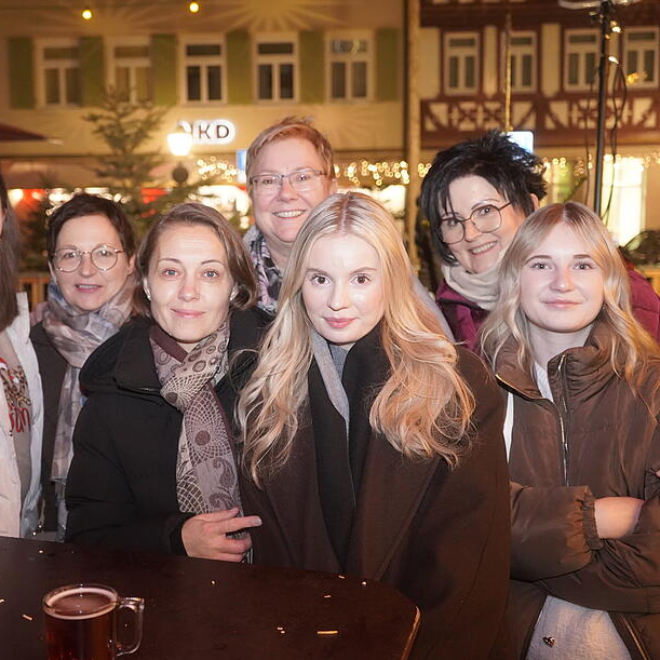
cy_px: 329
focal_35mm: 43
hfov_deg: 39.0
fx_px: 928
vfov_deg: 39.2
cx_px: 267
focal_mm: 33
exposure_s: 1/80
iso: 6400
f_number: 4
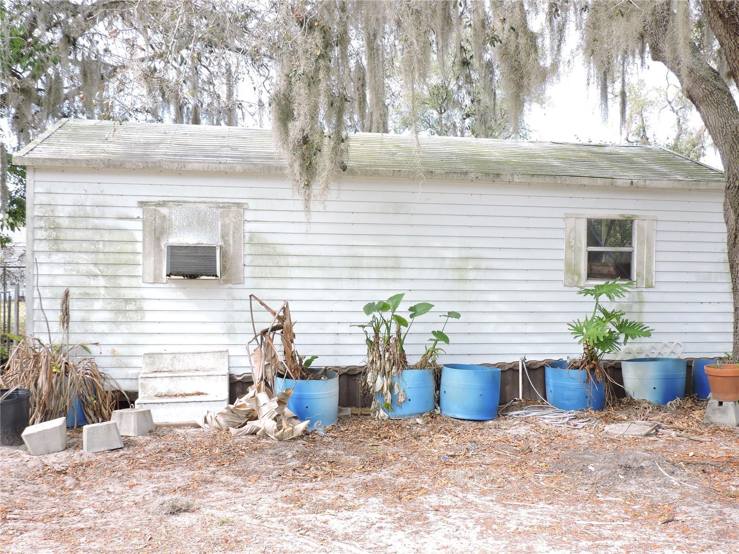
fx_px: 747
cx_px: 370
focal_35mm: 35
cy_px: 277
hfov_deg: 52.6
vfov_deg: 40.7
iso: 100
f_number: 3.3
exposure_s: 1/250
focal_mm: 6.2
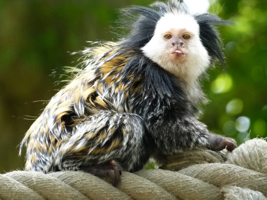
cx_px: 134
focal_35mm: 592
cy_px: 100
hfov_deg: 3.3
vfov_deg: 2.5
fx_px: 4566
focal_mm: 106.6
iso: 320
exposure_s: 1/125
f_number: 5.1
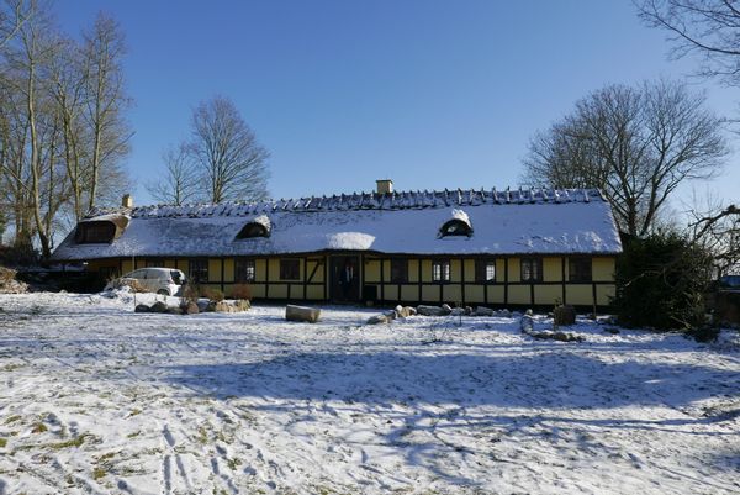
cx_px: 370
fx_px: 494
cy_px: 248
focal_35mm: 24
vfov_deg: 53.2
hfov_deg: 73.7
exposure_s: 1/1000
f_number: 5.6
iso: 200
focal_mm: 10.9
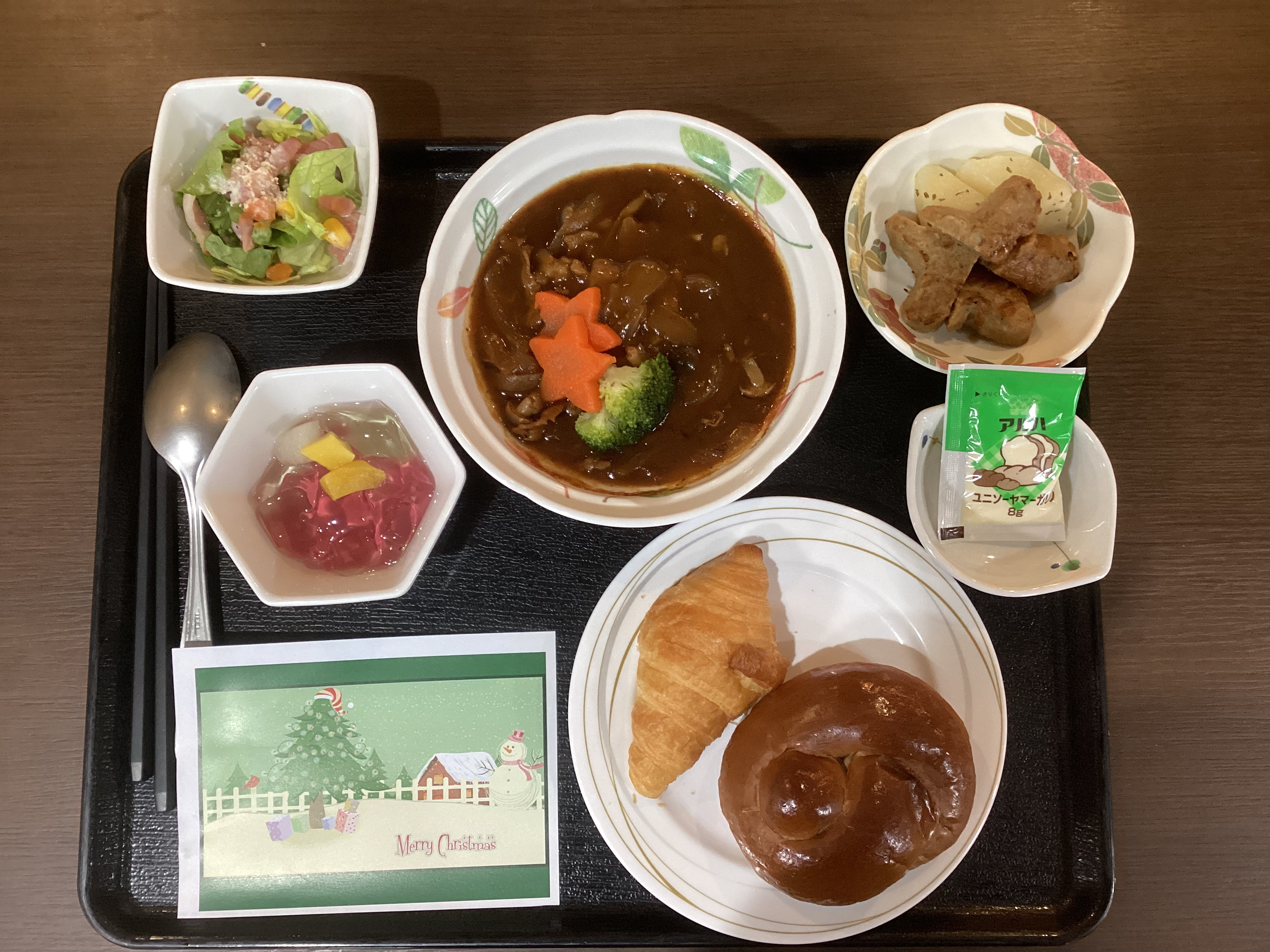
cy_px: 476
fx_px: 1137
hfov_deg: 58.4
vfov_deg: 45.4
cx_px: 635
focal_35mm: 31
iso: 250
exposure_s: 1/60
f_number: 2.4
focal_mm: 3.3
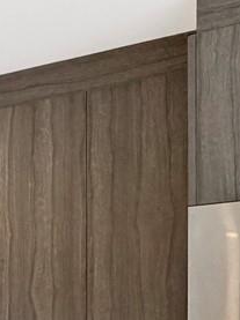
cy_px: 378
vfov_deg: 22.4
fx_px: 751
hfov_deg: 15.9
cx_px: -169
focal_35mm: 81
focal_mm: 2.22
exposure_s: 1/120
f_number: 2.2
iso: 250
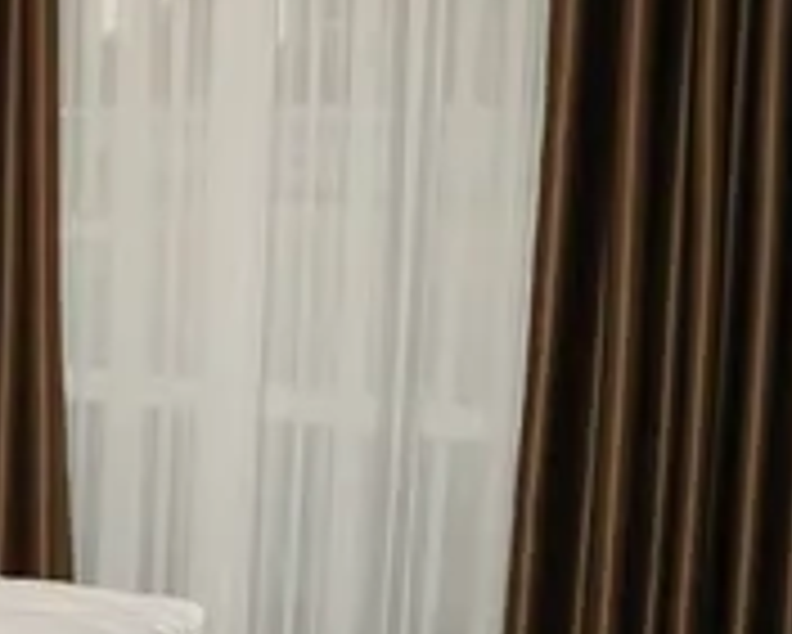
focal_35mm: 77
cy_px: 279
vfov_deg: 19.9
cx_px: -734
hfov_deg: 18.1
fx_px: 1806
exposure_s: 1/200
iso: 400
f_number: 2.8
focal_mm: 17
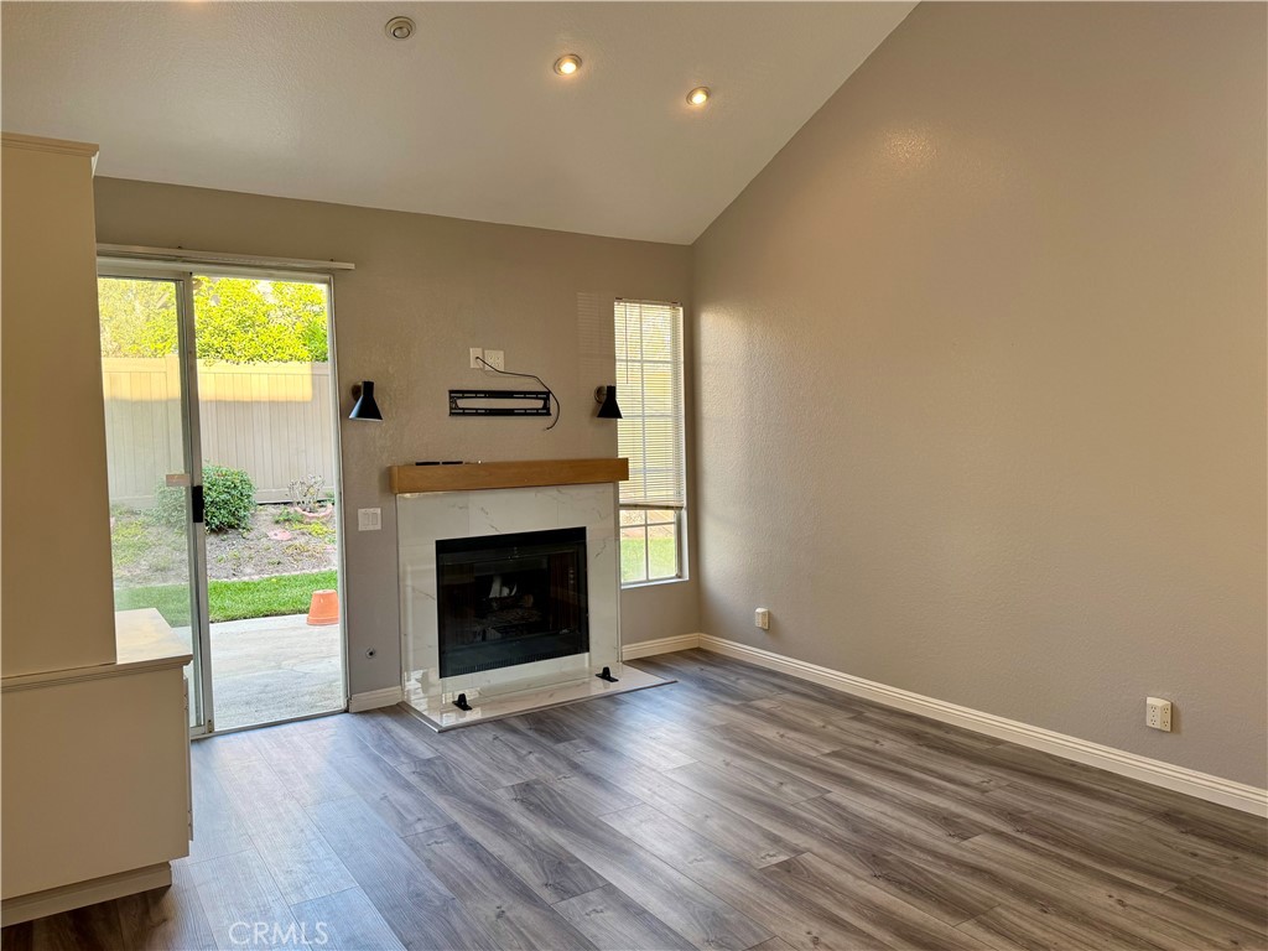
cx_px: 634
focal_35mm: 24
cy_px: 476
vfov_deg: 56.8
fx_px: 879
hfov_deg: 71.6
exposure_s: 1/154
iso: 100
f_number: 1.78
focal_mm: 6.76
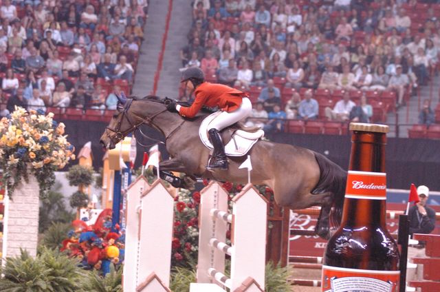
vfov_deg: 8.7
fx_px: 1921
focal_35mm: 158
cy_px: 146
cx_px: 220
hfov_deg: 13.1
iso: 1600
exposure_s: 1/320
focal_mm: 105
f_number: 2.8
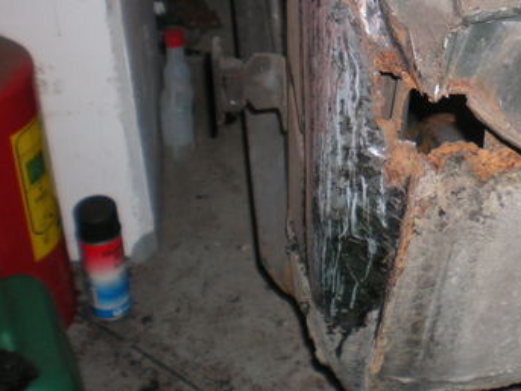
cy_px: 122
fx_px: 1068
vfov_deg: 20.6
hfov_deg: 26.4
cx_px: 482
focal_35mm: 71
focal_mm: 6.3
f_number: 3.1
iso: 75
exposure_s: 1/60
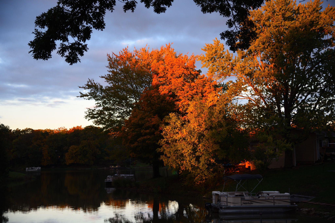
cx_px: 168
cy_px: 112
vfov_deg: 26.0
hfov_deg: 38.2
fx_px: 484
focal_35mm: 52
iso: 1100
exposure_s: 1/400
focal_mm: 52
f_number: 4
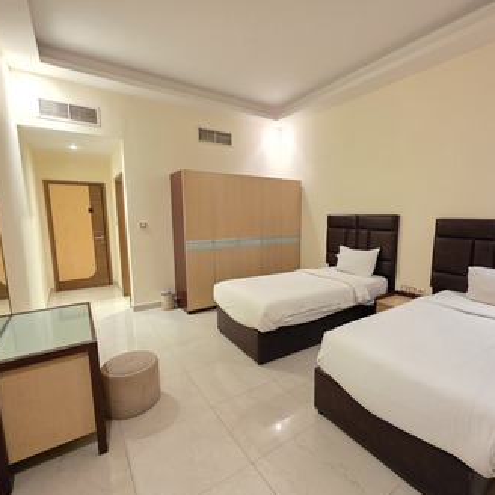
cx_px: 277
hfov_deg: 87.0
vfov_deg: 87.4
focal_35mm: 16
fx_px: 259
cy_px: 257
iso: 1250
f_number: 1.9
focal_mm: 2.2
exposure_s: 1/50
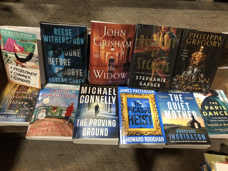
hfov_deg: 63.4
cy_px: 86
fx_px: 184
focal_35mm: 28
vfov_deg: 49.7
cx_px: 114
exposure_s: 1/4
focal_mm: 3.99
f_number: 1.8
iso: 100
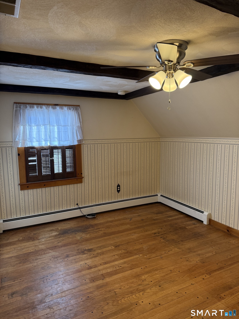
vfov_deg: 71.6
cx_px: 120
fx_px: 221
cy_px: 160
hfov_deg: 56.8
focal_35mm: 24
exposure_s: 1/120
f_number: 1.78
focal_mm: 6.76
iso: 200
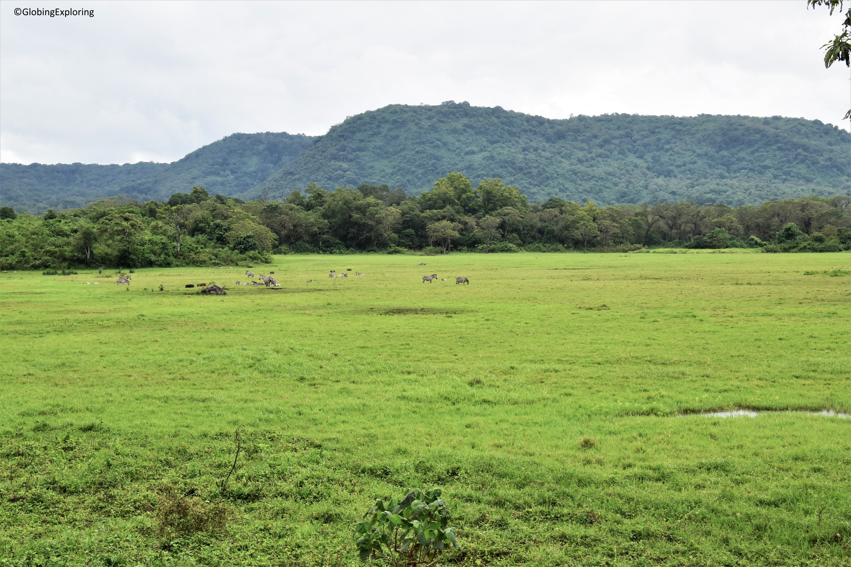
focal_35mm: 57
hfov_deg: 35.1
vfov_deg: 23.8
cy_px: 284
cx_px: 426
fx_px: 1347
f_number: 10
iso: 400
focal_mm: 38
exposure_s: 1/320
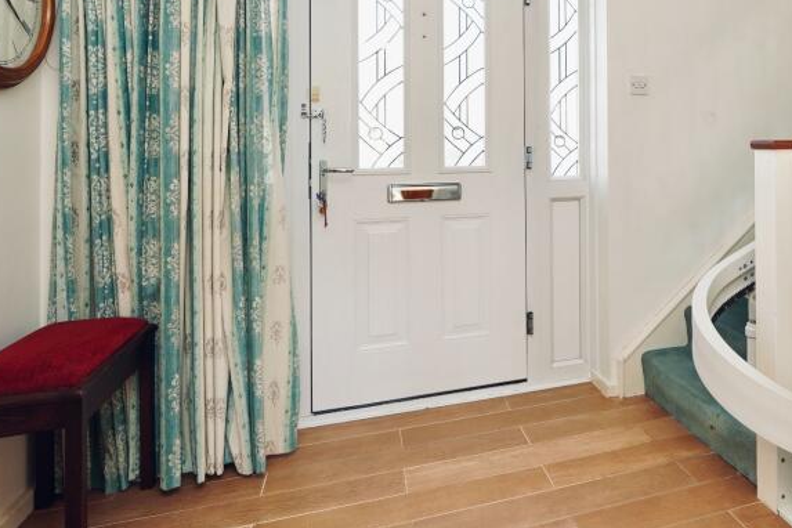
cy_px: 140
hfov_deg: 67.7
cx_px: 578
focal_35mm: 25
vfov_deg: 49.5
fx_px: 550
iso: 800
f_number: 4
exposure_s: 1/160
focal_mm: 14
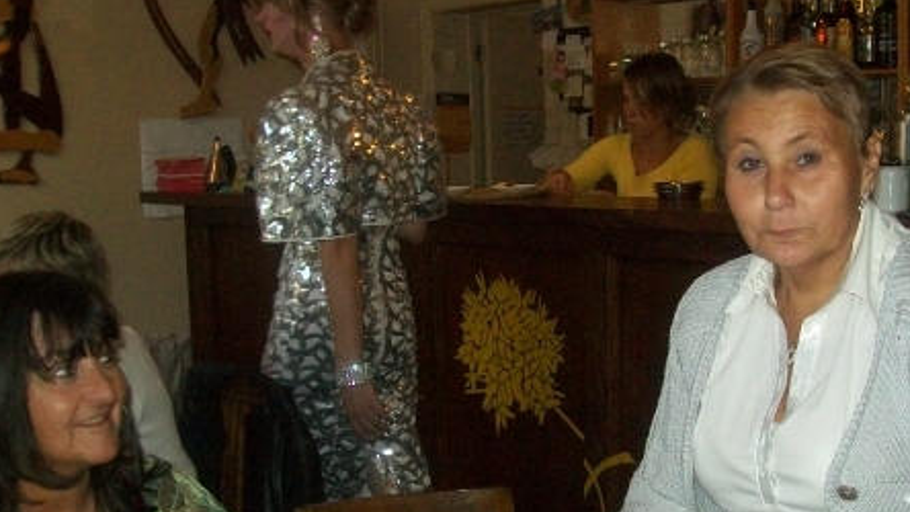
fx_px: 1279
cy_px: 326
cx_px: 478
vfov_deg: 22.6
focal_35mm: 53
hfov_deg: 39.2
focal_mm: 6
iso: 200
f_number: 2.7
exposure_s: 1/125
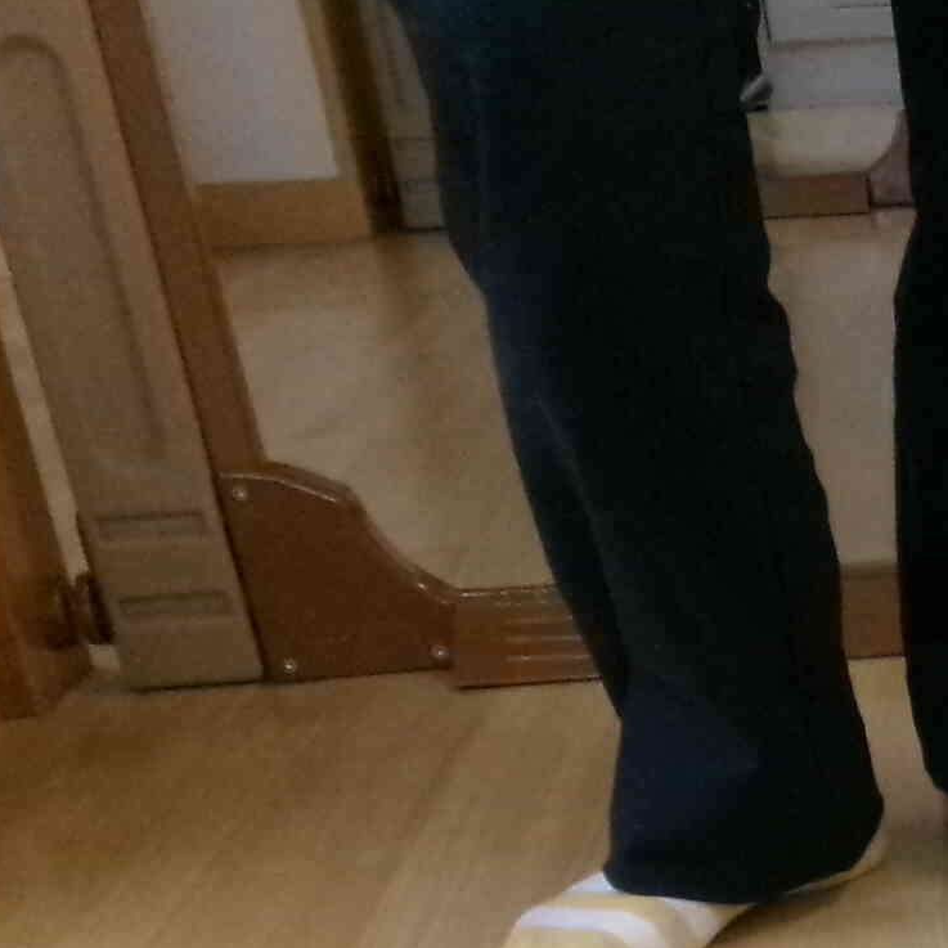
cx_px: 1653
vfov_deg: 18.8
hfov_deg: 16.9
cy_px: 1164
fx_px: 2696
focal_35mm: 87
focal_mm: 5.1
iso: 800
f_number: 3.9
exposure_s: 1/120
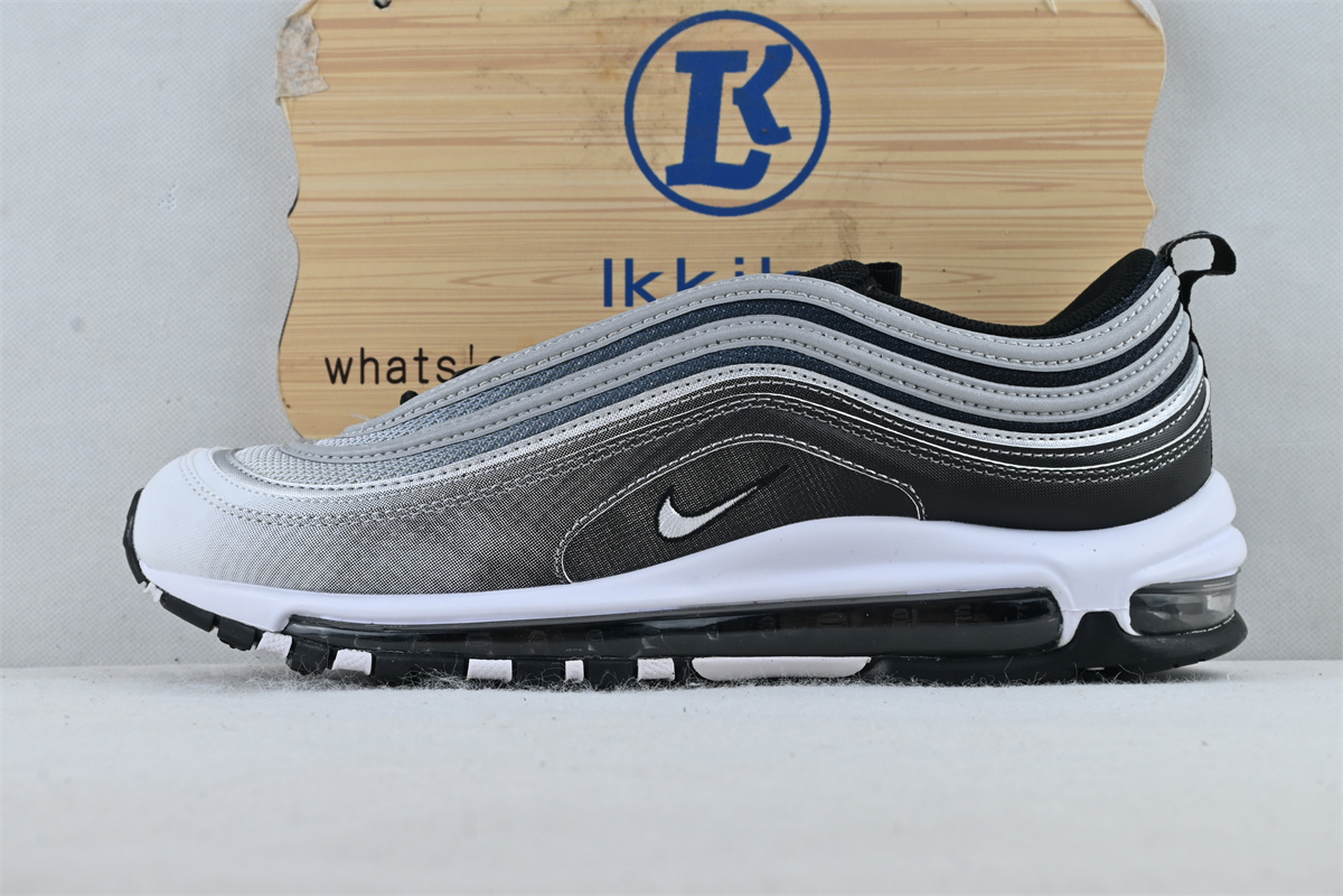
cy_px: 448
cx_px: 672
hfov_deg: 38.9
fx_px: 1902
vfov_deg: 26.5
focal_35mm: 51
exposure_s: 1/20
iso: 100
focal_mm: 34
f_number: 10
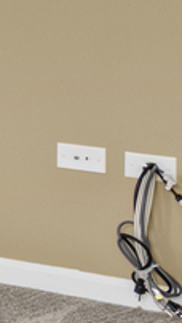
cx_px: -900
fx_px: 1292
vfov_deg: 13.7
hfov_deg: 5.1
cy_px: -101
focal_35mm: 151
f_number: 8
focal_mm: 12
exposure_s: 1/10
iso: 320
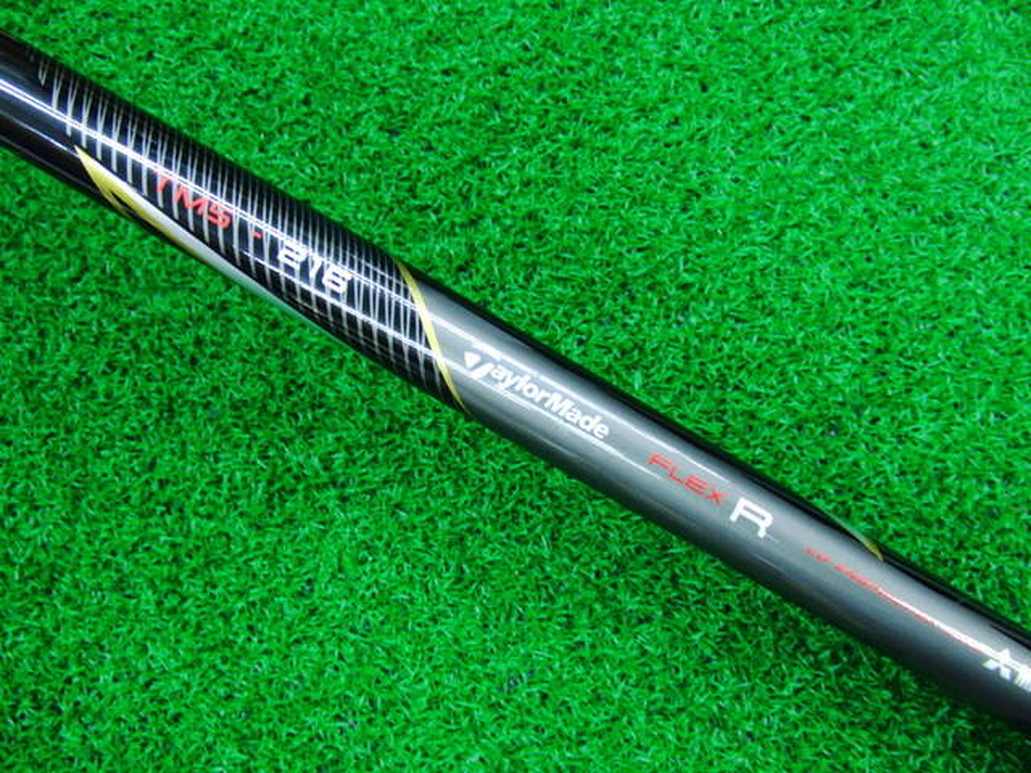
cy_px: 386
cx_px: 516
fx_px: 1102
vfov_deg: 38.7
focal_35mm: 37
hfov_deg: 50.1
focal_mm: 6.42
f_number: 3.6
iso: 400
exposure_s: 1/25
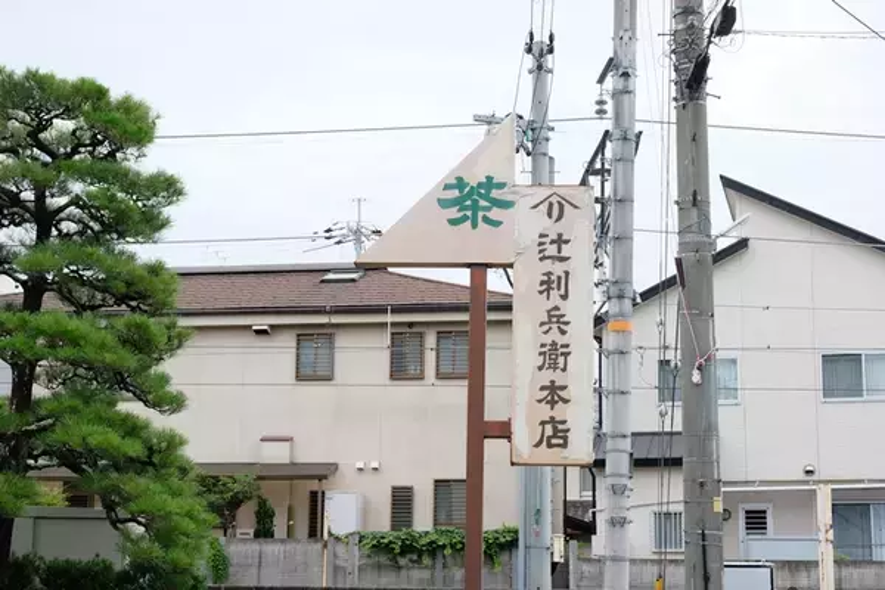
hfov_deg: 32.9
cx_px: 442
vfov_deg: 22.3
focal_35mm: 61
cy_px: 295
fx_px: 1499
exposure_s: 1/170
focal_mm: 40.7
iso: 400
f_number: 8
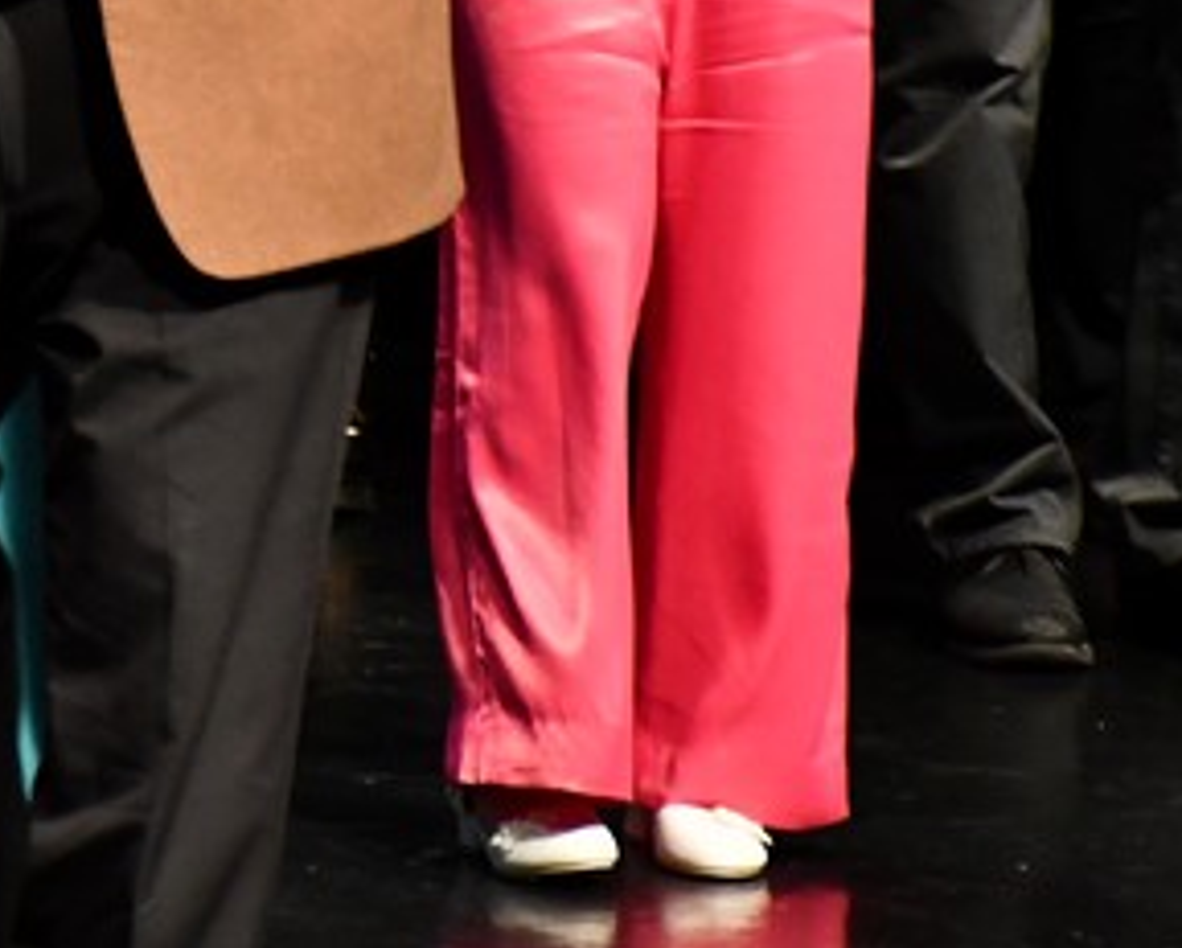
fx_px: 15758
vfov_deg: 3.4
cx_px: -521
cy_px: -392
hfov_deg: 4.3
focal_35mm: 450
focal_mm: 90
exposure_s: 1/125
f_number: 5.3
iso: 3600
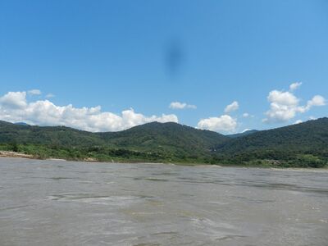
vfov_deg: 54.9
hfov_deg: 69.4
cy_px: 123
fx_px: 237
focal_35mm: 25
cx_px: 164
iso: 160
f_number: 3.5
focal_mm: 4.5
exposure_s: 1/2000
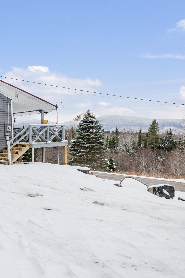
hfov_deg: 31.2
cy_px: 138
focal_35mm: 38
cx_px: -18
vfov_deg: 50.7
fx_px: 293
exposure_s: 1/25
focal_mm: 17
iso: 64
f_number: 8
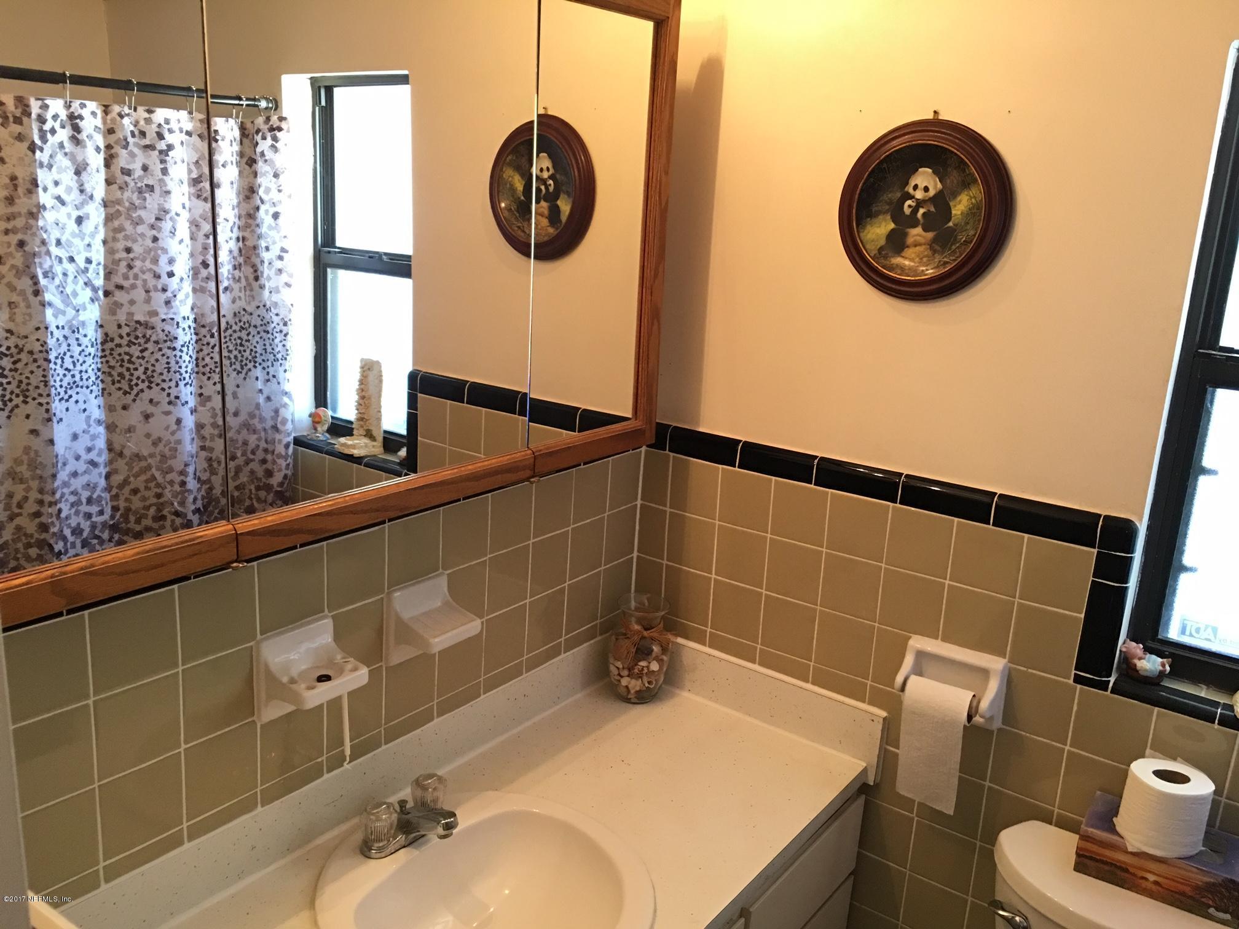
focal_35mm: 29
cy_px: 464
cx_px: 620
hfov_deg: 61.7
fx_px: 1038
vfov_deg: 48.2
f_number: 2.2
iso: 100
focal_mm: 4.15
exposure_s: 1/15
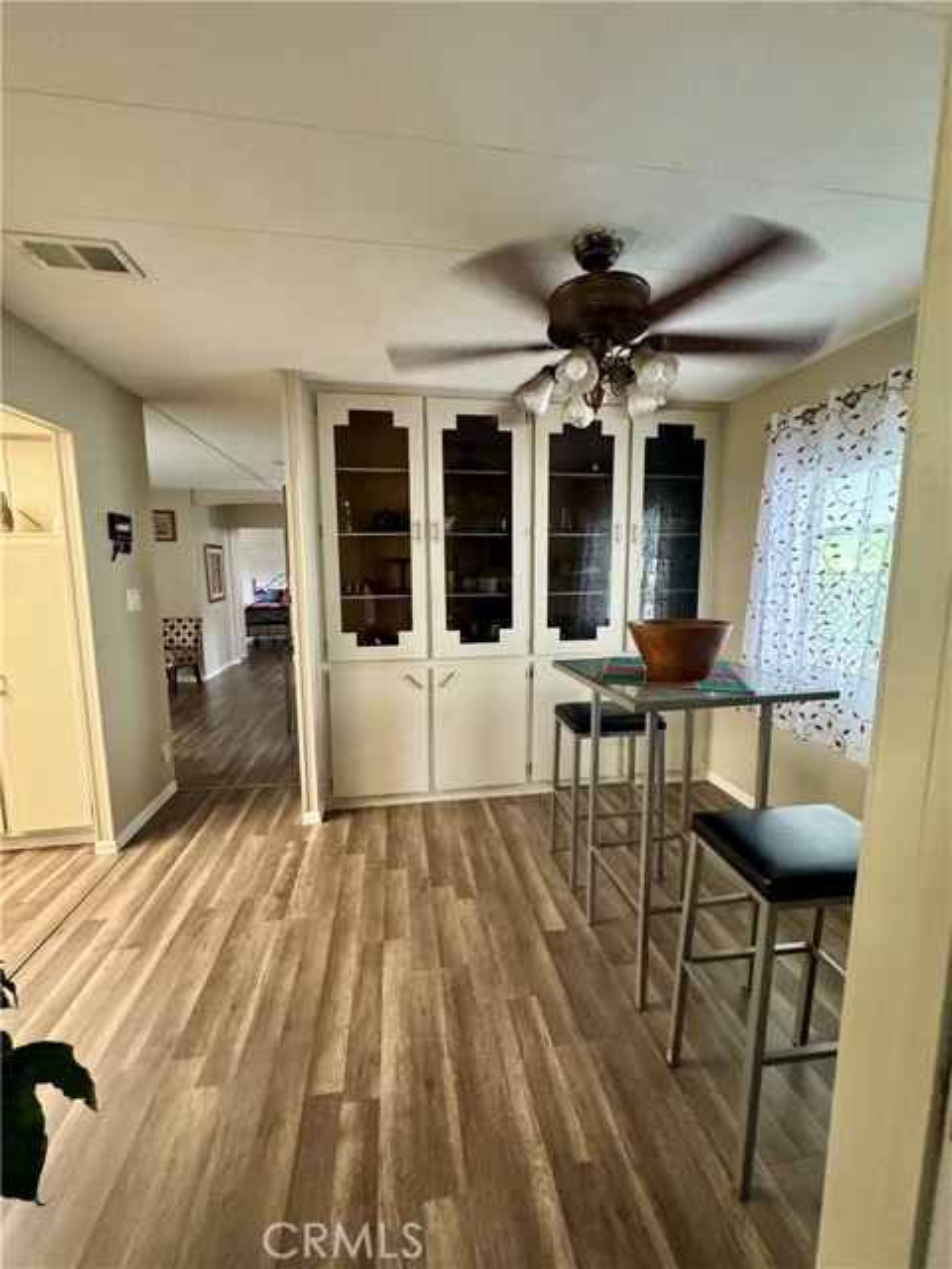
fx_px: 513
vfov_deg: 102.1
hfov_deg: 85.7
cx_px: 476
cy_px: 634
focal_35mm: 14
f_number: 2.2
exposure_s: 1/60
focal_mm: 2.22
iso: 1000
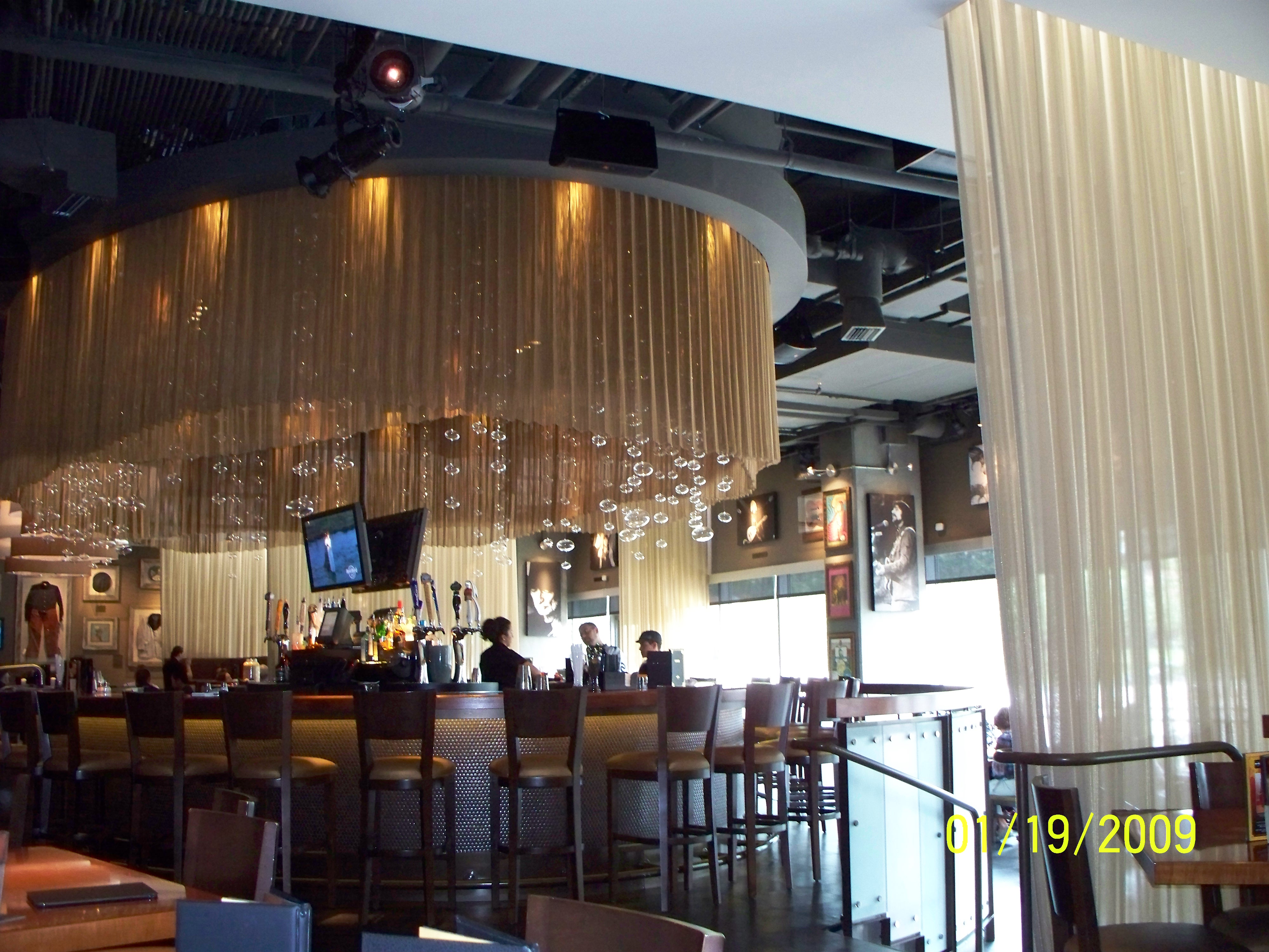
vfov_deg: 39.7
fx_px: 1320
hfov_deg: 51.4
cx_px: 634
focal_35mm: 36
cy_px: 476
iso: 400
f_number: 2.8
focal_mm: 7.54
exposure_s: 1/30
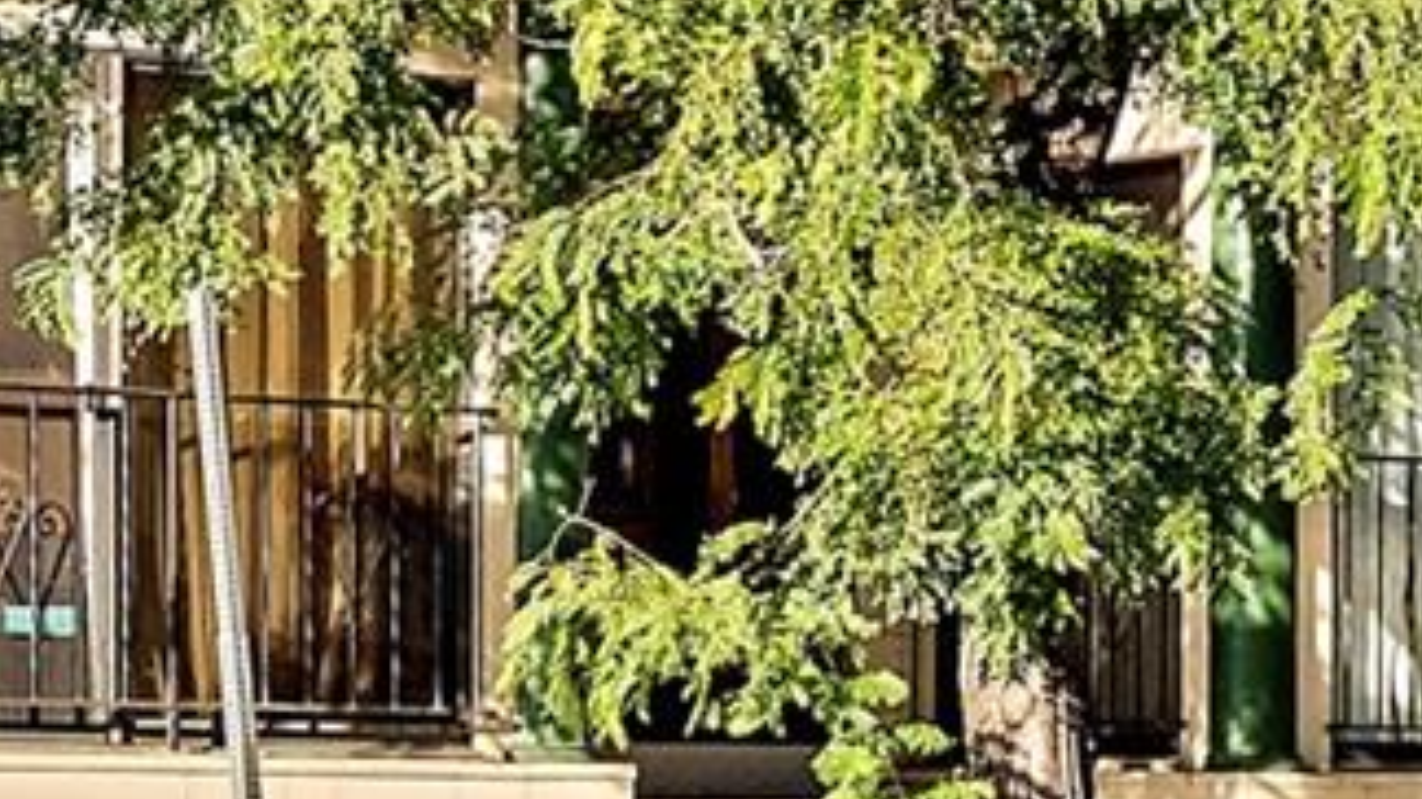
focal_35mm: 150
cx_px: 974
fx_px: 5654
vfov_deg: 7.9
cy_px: -347
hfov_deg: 14.3
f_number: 7.1
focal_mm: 29
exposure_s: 1/1000
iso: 640
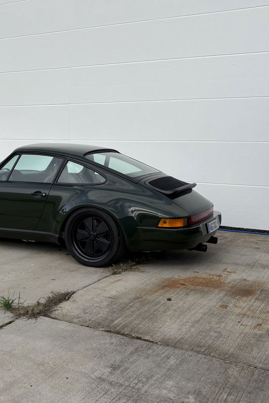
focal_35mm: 46
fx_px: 516
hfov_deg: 28.7
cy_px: 177
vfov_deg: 42.7
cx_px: 61
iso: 50
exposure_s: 1/2639
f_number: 1.6
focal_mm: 5.96
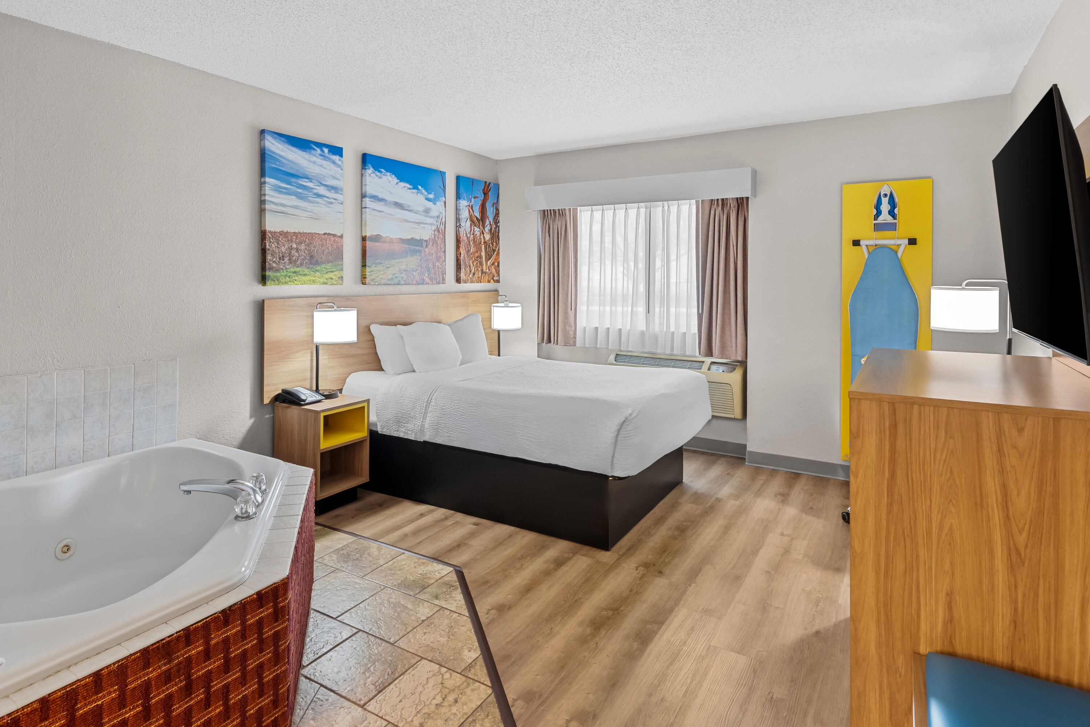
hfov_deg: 96.7
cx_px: 545
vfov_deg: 73.8
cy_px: 364
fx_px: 485
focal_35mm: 16
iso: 200
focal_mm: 16
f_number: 9
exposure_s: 1
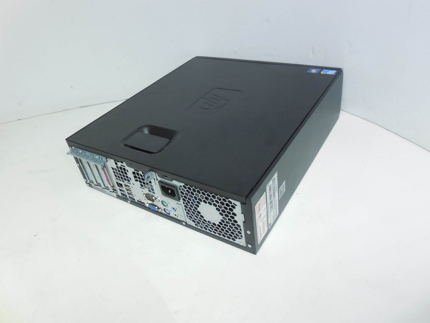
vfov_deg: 53.1
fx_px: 323
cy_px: 162
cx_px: 215
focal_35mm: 26
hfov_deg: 67.3
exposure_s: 1/20
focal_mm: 4.6
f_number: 3.5
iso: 400
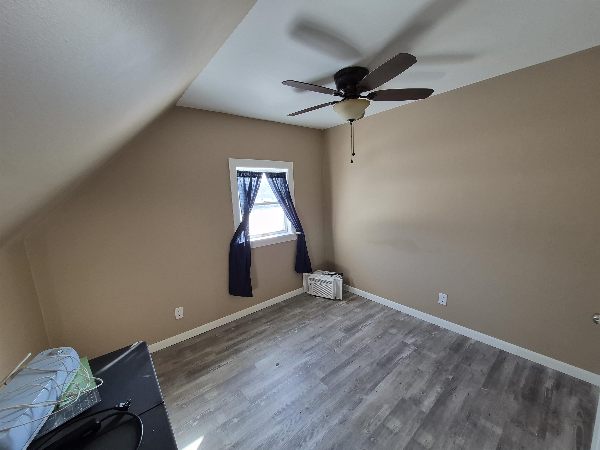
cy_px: 225
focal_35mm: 13
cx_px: 300
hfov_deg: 106.2
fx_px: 225
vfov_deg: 89.9
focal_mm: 1.74
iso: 100
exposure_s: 1/60
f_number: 2.2
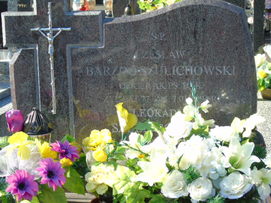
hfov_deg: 18.2
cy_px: 102
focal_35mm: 108
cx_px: 136
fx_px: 846
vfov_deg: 13.7
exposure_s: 1/160
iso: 80
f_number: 4.4
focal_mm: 19
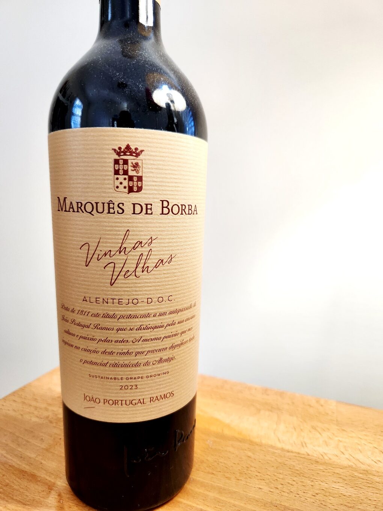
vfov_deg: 73.9
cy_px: 256
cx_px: 192
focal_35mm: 23
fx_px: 339
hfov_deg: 58.9
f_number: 1.8
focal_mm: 5.4
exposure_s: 1/120
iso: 100
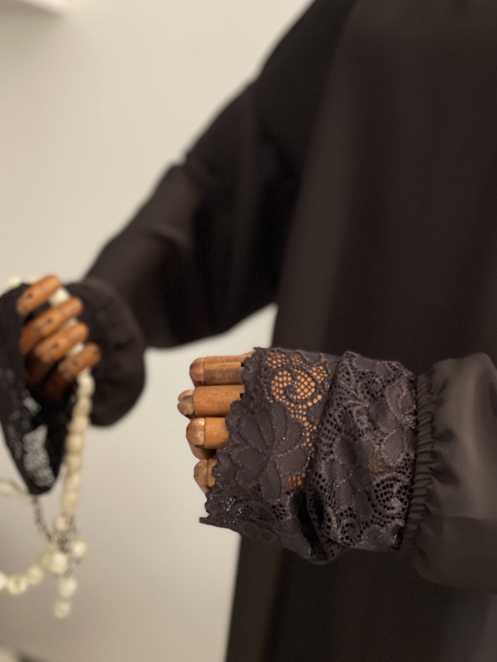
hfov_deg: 21.9
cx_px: 243
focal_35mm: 67
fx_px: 1282
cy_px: 327
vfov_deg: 29.0
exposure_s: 1/15
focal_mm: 7.5
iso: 500
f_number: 2.2
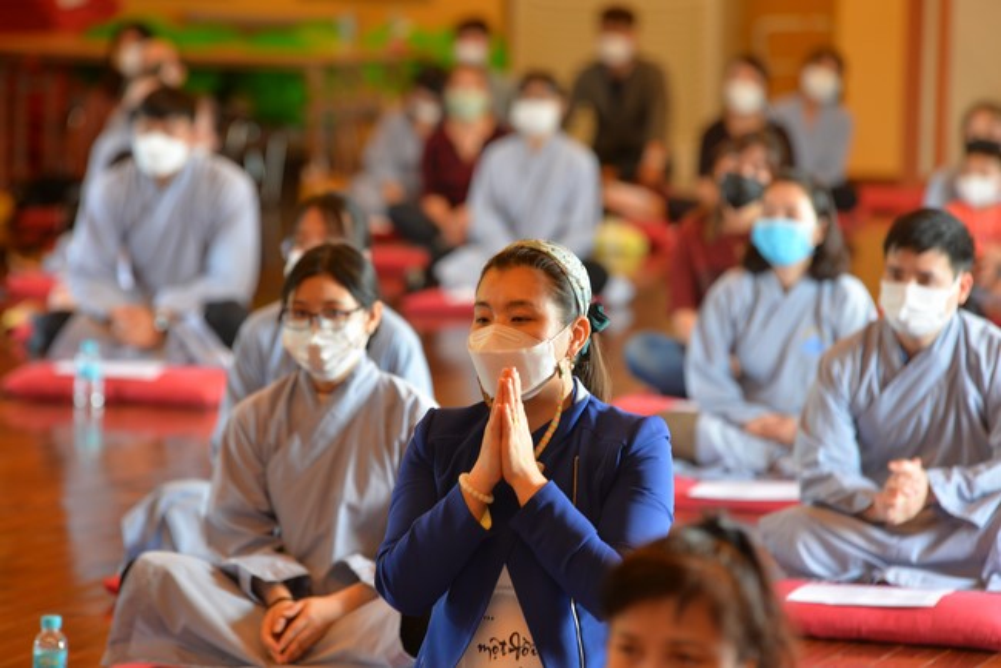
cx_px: 500
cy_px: 334
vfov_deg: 6.9
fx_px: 5563
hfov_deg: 10.3
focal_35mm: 200
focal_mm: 200
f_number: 4
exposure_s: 1/60
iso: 800
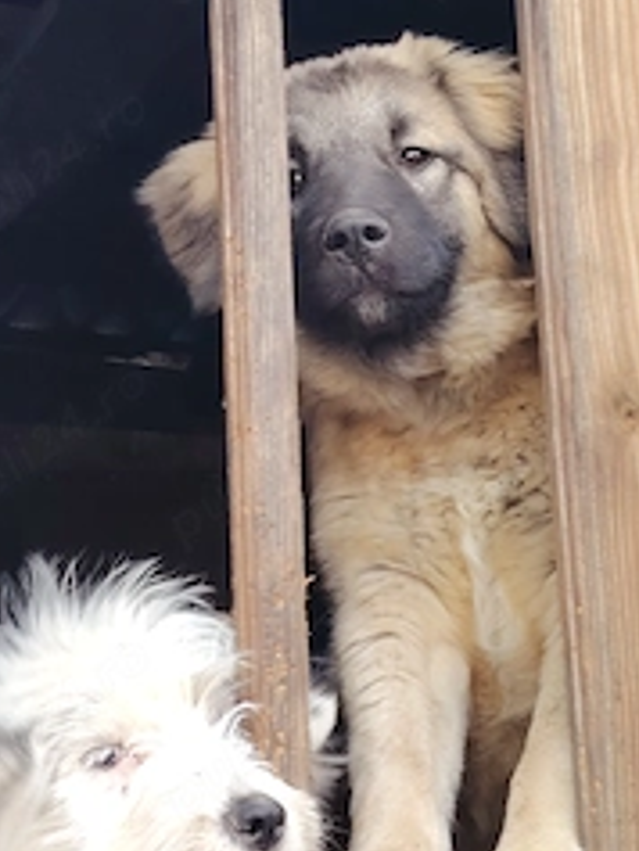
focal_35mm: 81
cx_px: 409
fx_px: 1992
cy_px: 513
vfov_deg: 24.1
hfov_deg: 18.2
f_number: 1.75
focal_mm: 5.25
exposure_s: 1/100
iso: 159
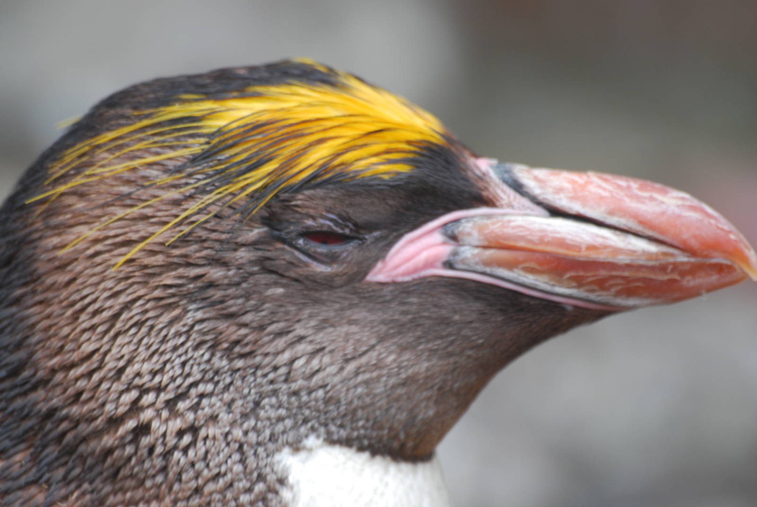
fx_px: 9474
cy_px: 254
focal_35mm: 450
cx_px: 378
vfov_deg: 3.1
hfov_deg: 4.6
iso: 280
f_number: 5.6
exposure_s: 1/125
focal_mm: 300
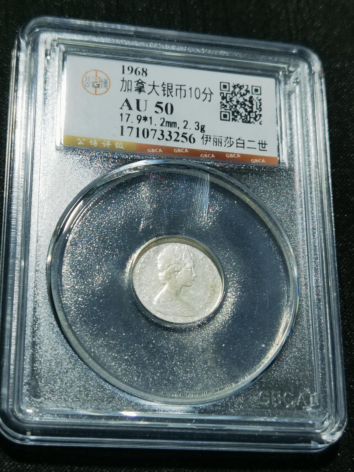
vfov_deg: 29.0
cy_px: 236
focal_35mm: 67
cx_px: 177
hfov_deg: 21.9
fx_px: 914
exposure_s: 1/100
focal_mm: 6.67
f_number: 1.9
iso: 80
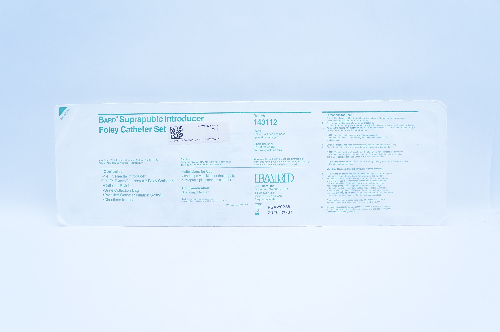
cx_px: 250
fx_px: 437
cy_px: 166
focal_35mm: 32
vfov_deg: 41.6
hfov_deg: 59.5
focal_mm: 21
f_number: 5.6
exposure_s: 1/160
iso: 800
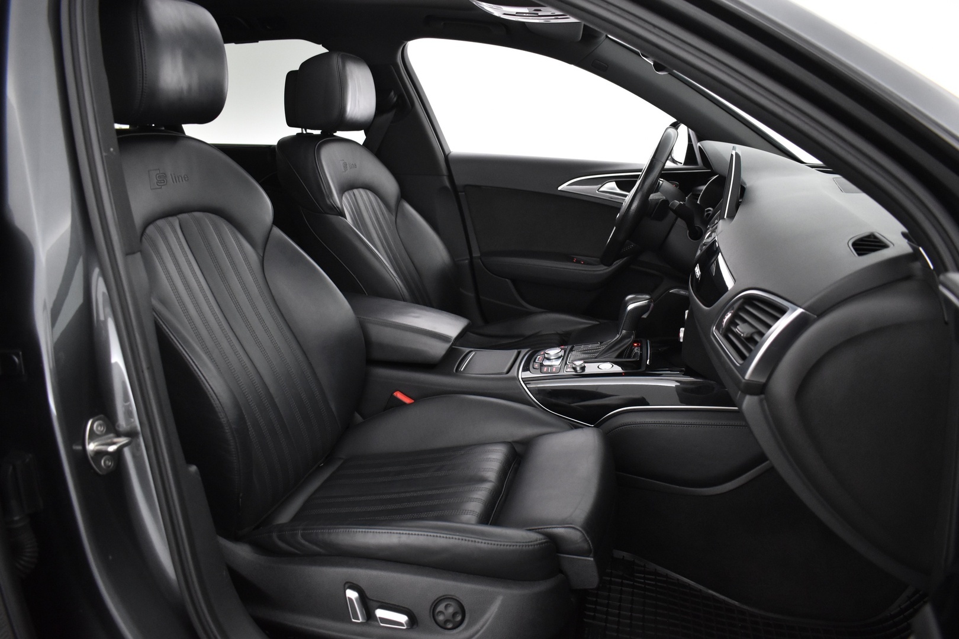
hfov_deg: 67.4
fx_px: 719
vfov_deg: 47.9
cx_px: 480
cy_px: 320
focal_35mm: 27
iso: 2000
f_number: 3.5
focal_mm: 18
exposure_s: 1/30
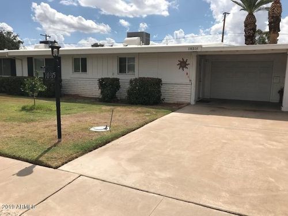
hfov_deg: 63.4
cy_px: 108
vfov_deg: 49.7
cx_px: 144
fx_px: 233
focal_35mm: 28
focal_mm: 3.99
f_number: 1.8
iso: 20
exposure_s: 1/4367
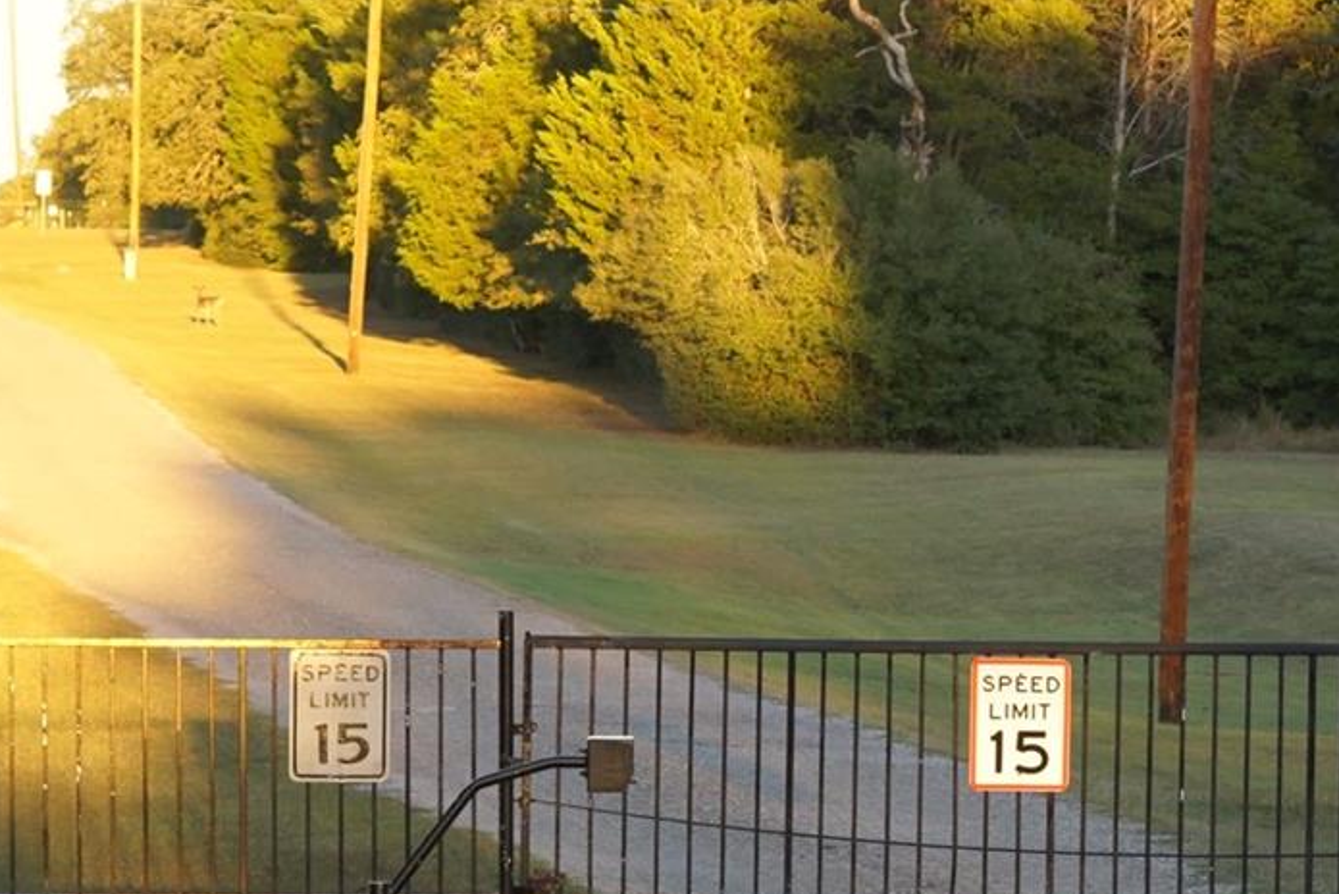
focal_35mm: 221
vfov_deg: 6.2
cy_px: 1038
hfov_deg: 9.3
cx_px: 1158
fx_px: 8223
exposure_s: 1/250
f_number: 5.6
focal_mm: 50
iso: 640
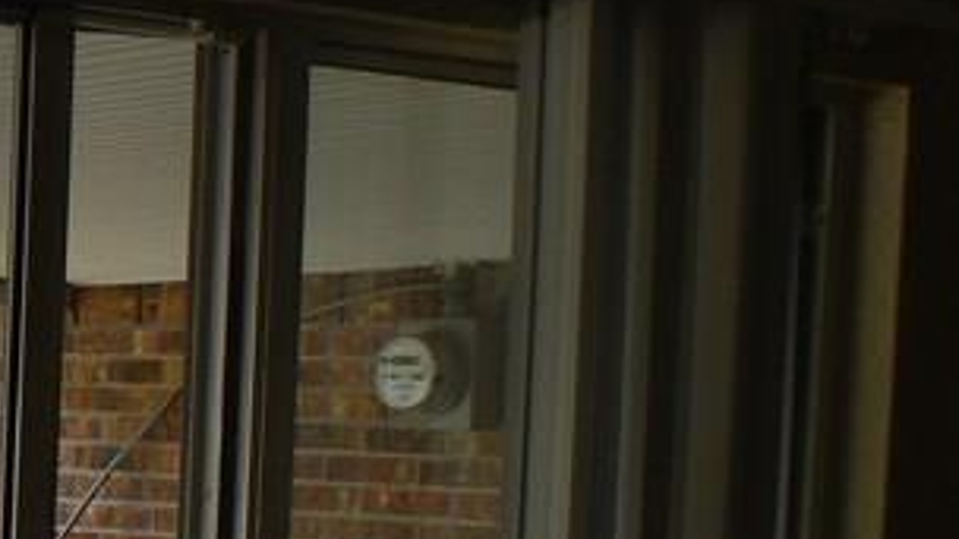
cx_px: -615
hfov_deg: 14.7
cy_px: 785
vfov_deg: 9.0
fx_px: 3357
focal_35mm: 132
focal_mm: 6
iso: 80
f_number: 4
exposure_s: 1/80
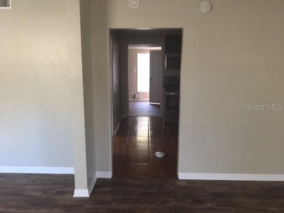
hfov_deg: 61.7
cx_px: 142
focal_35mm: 29
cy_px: 106
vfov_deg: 48.2
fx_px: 238
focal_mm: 4.15
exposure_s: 1/24
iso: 200
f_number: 2.2
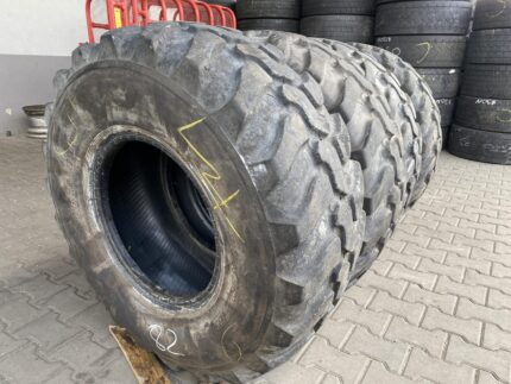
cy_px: 192
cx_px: 256
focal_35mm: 26
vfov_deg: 53.1
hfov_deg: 67.3
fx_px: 384
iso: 50
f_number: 1.8
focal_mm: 4.25
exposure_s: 1/121
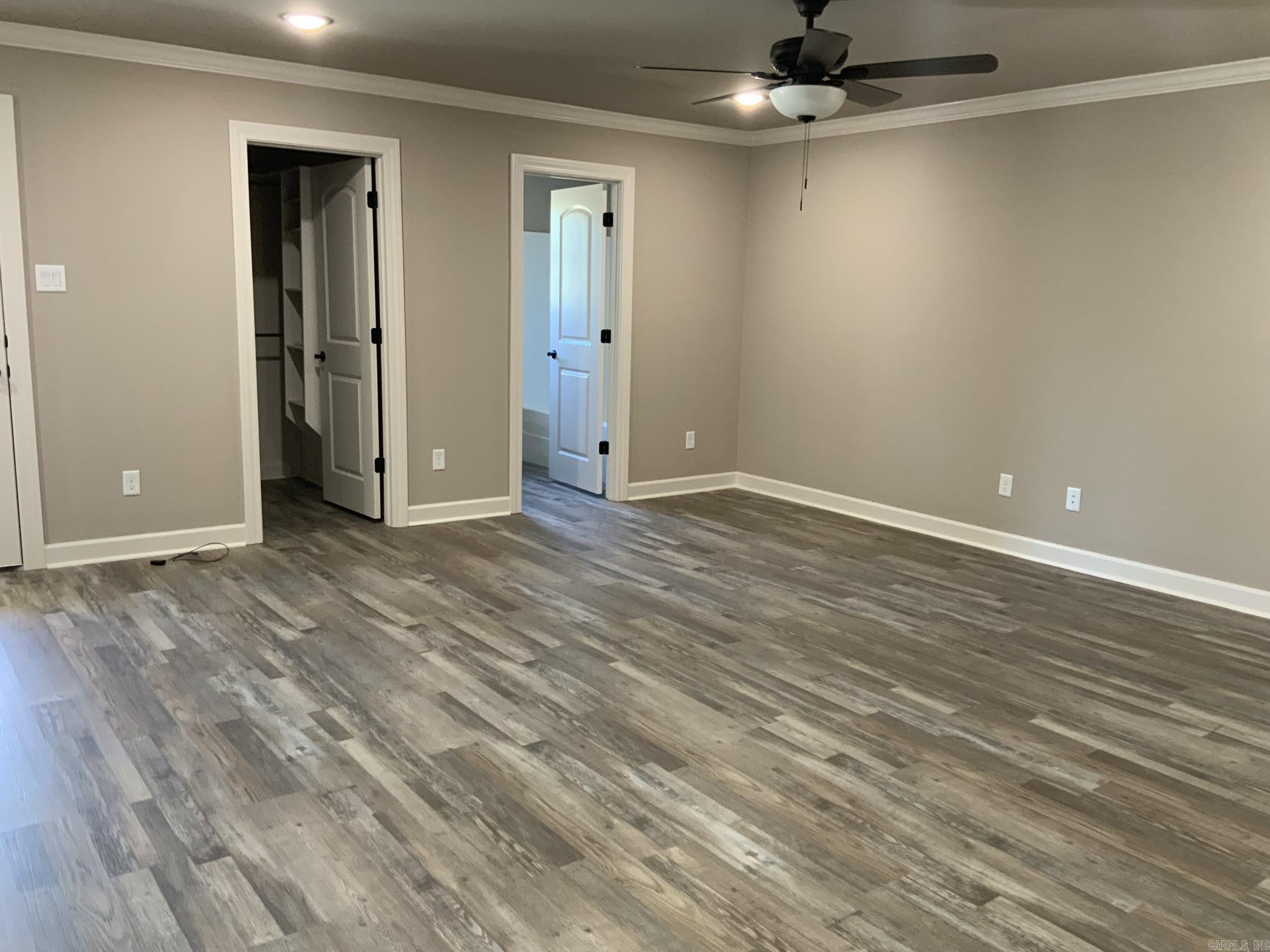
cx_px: 635
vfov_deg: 48.2
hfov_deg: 61.7
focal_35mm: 29
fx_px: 1064
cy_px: 476
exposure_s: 1/60
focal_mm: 3
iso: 200
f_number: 1.8
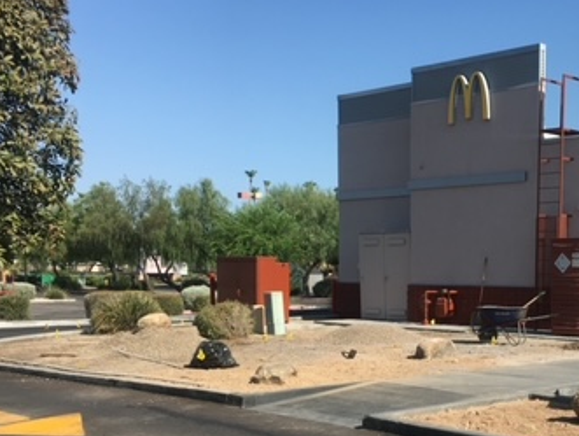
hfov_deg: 33.6
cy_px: 375
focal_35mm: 56
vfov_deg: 25.5
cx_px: 441
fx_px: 938
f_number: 2.2
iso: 25
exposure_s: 1/1672
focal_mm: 4.15
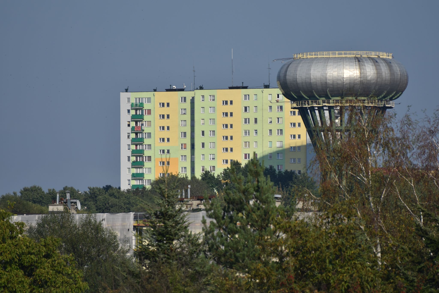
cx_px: 220
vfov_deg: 3.1
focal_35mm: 450
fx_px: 5487
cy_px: 146
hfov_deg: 4.6
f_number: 5.6
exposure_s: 1/1000
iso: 100
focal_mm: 300
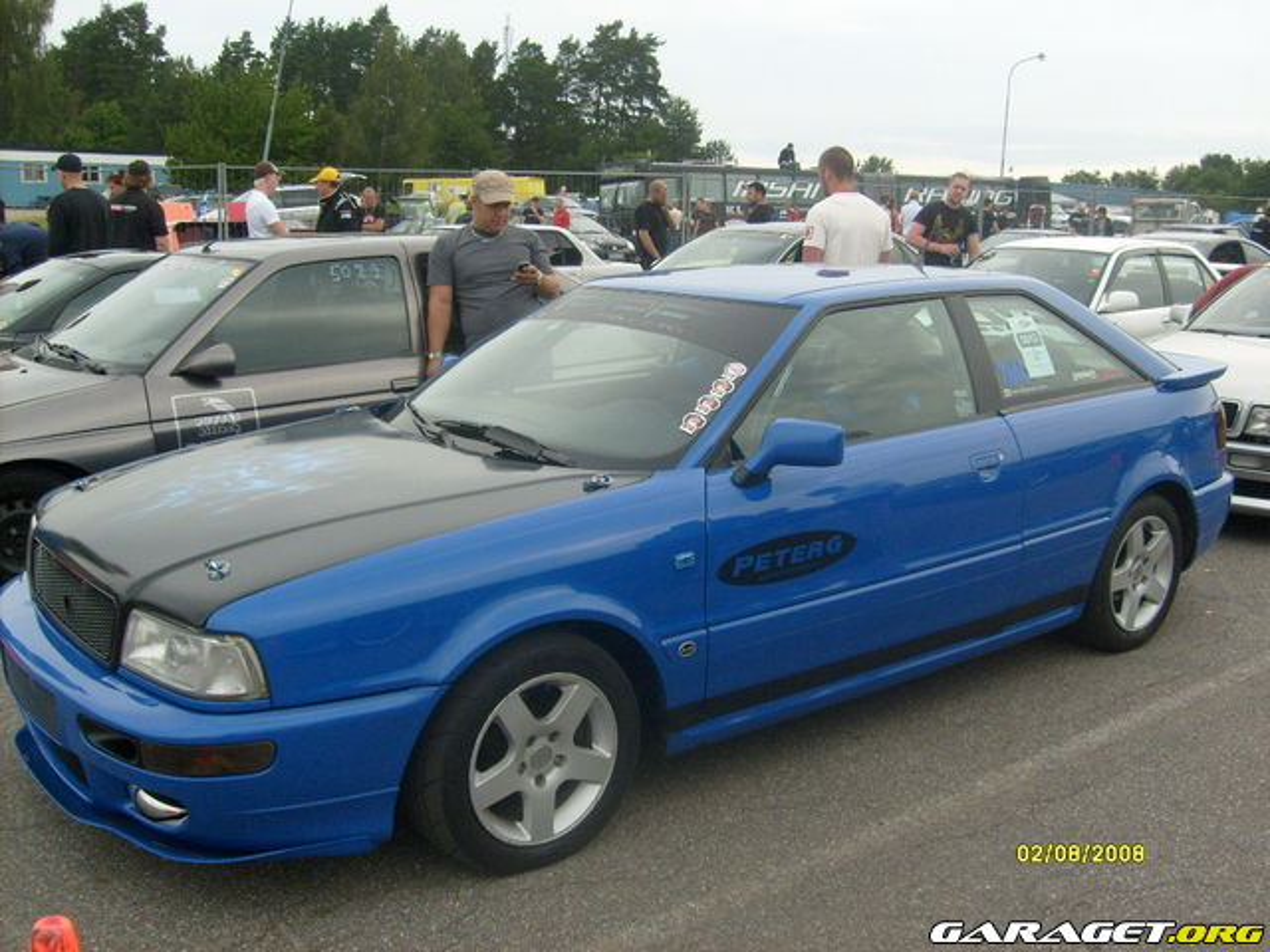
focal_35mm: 35
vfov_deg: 40.7
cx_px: 635
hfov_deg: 52.6
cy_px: 476
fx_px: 1284
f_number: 7.1
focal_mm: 5.8
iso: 80
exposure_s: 1/125
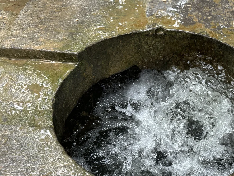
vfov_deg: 36.1
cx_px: 165
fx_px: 264
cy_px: 130
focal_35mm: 39
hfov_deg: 46.7
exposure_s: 1/138
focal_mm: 6.86
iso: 64
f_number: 1.78
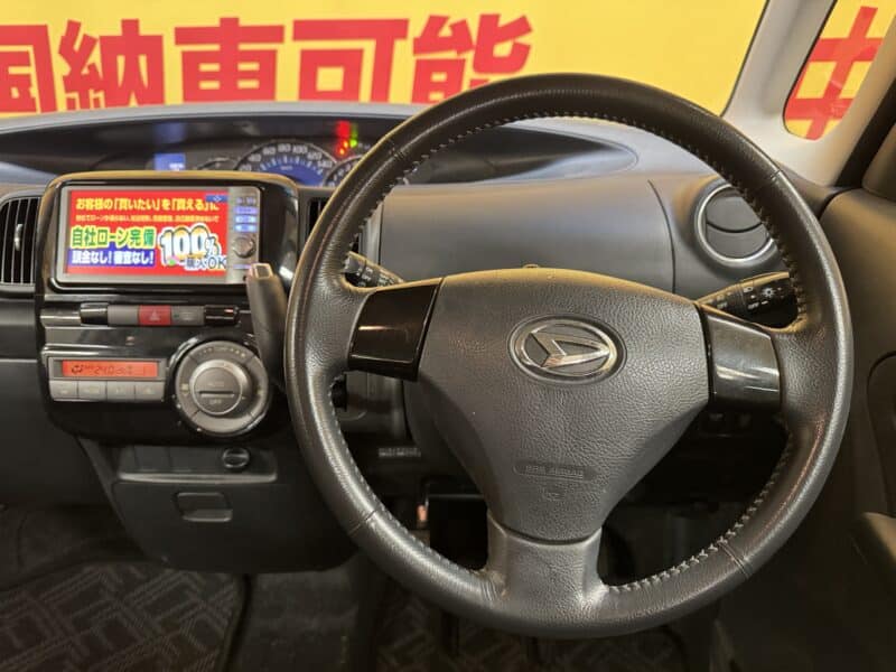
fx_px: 621
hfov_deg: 71.6
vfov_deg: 56.8
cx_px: 448
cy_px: 336
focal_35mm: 24
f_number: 1.78
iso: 800
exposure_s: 1/50
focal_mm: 6.76
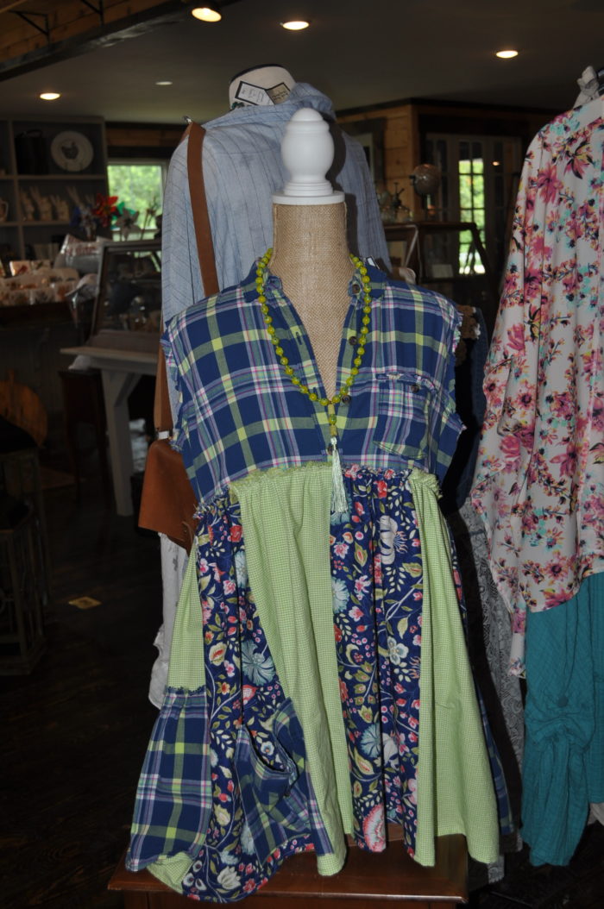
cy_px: 454
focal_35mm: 39
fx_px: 984
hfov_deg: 34.1
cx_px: 302
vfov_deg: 49.6
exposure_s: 1/60
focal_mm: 26
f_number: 4.2
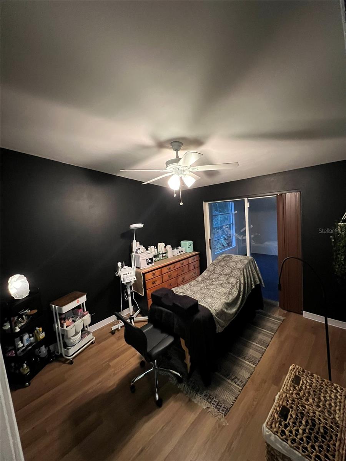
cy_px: 230
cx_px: 173
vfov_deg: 106.2
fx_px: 173
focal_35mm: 13
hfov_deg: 89.9
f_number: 1.8
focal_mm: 1.57
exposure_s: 1/40
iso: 800
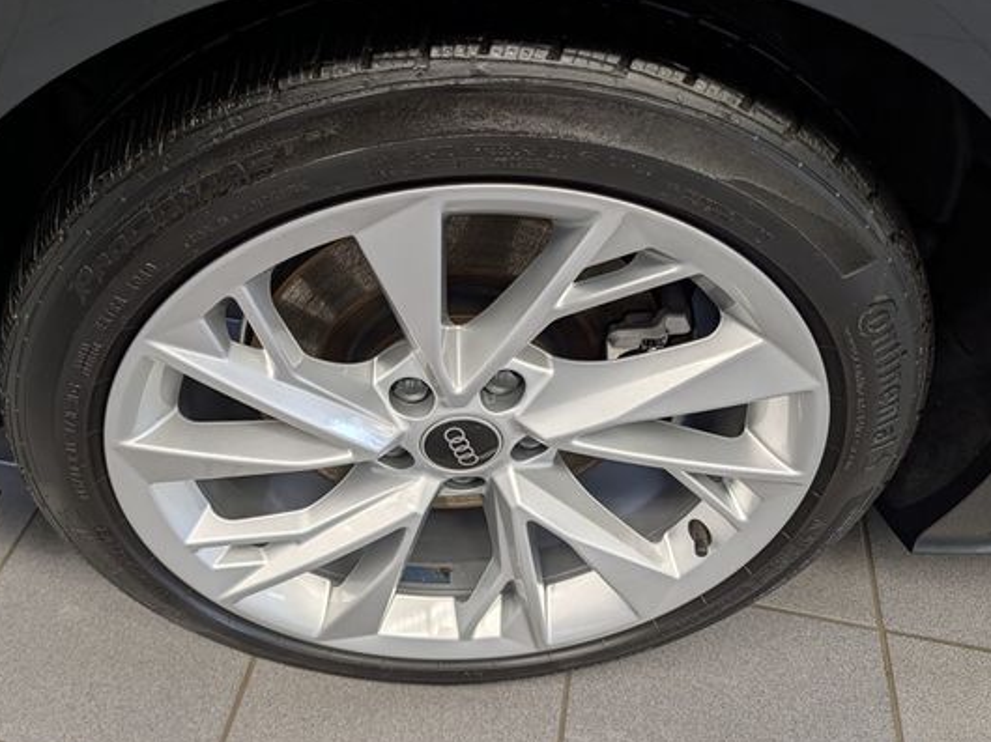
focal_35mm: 29
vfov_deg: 48.2
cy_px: 378
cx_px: 423
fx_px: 830
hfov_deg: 61.4
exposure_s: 1/120
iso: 34
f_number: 1.68
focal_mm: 6.9
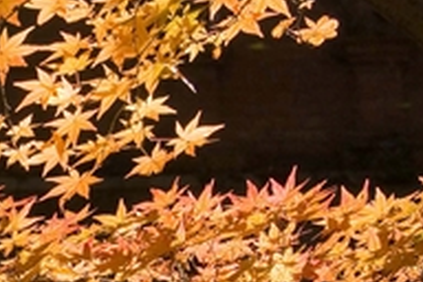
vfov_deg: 4.4
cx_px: -123
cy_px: 312
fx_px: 3666
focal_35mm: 312
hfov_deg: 6.5
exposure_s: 1/250
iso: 200
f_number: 8
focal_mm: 50
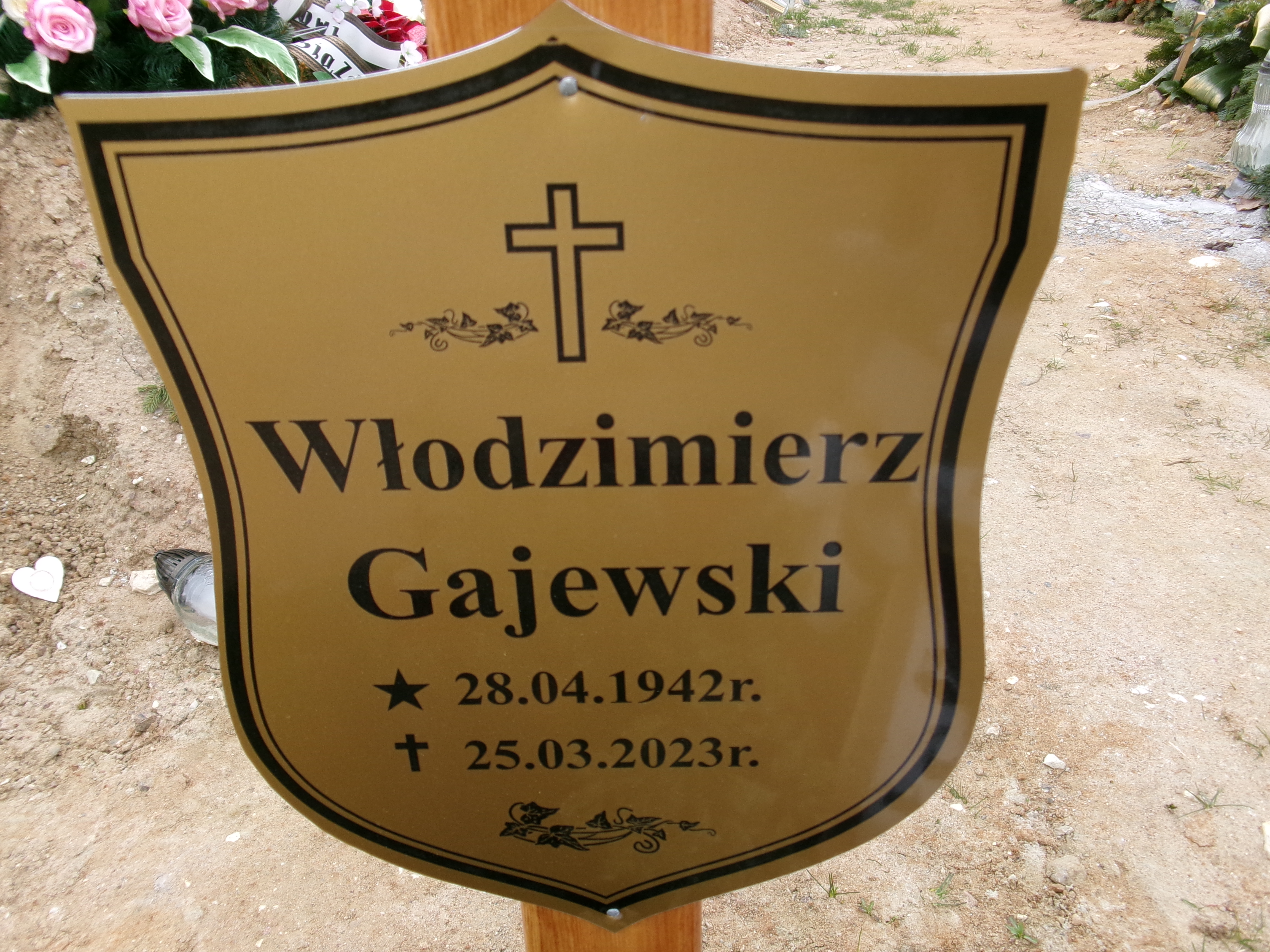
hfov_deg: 63.4
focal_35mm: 28
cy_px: 476
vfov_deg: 49.7
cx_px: 635
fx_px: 1027
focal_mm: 5.1
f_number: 3.9
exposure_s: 1/170
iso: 100
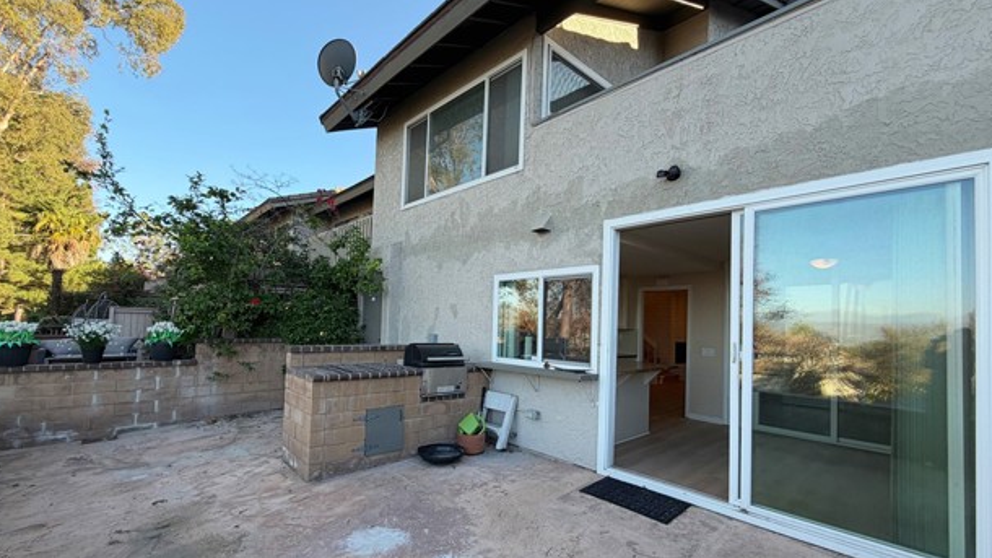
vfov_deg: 66.9
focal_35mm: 16
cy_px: 311
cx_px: 483
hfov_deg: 99.4
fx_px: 421
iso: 50
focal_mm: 2.22
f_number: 2.2
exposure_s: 1/290
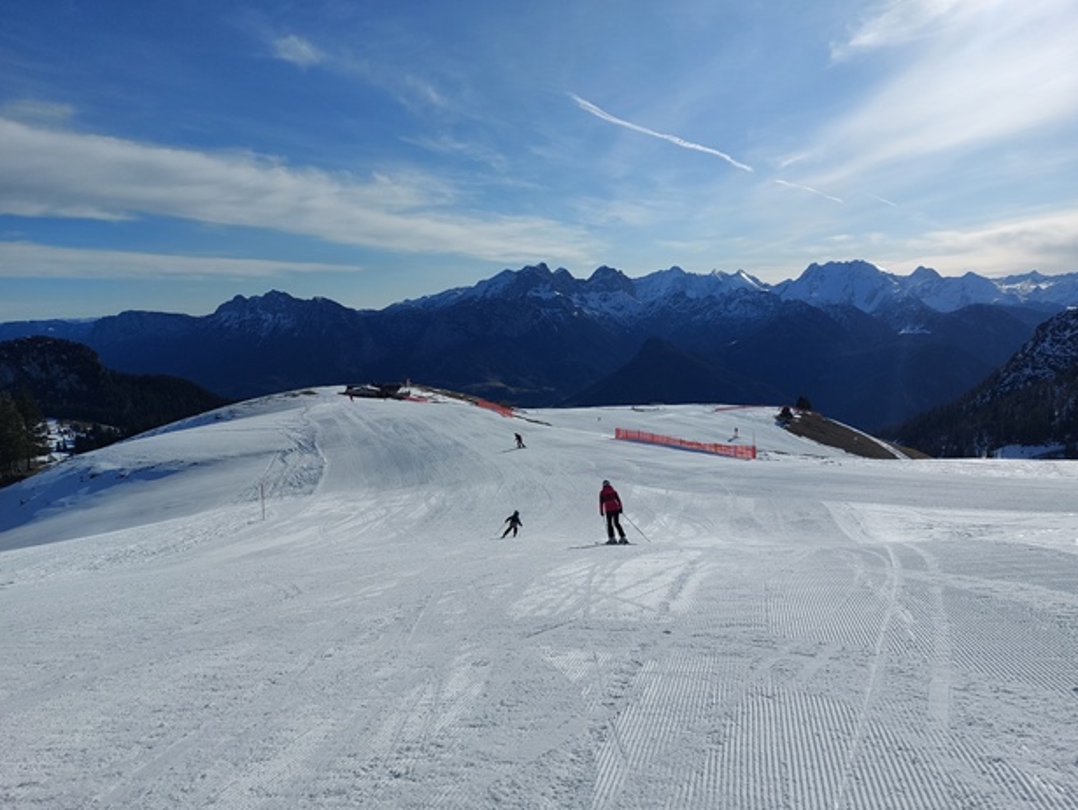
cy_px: 407
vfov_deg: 53.1
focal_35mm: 26
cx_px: 524
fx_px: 810
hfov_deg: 67.3
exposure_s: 1/4111
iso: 25
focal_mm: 5.23
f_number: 1.8
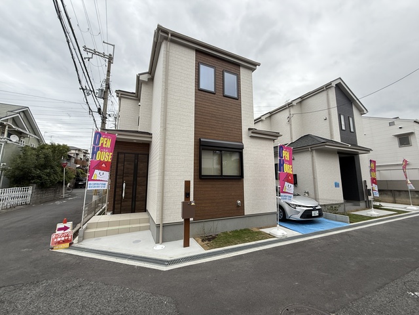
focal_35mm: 14
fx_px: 169
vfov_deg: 85.7
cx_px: 210
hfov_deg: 102.1
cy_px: 158
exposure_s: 1/99
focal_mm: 2.22
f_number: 2.2
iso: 80
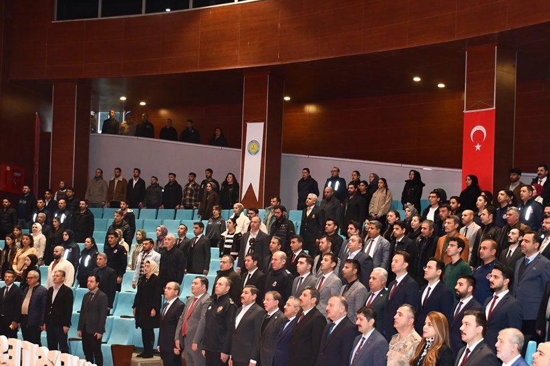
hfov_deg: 35.6
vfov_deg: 24.1
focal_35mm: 56
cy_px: 228
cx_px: 284
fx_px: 855
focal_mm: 24
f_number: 4
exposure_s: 1/60
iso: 1000
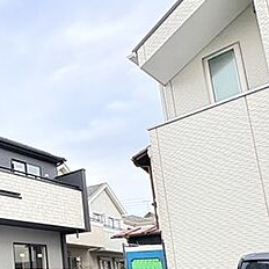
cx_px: -89
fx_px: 290
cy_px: 231
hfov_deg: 33.9
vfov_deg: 46.0
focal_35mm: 33
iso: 64
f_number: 2.2
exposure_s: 1/322
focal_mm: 2.22
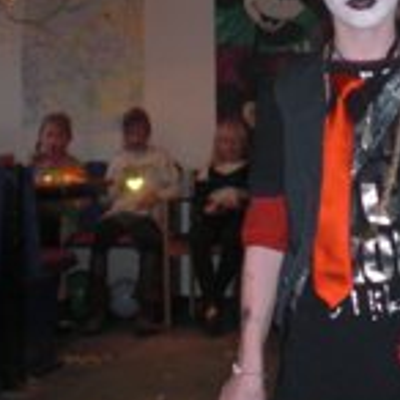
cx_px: 342
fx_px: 1203
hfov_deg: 18.6
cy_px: 96
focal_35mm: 92
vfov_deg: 18.7
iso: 200
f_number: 3.1
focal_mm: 6.3
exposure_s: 1/30
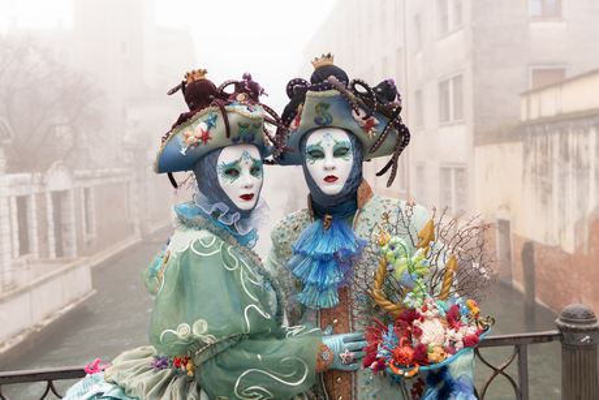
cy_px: 200
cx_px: 300
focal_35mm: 39
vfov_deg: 34.2
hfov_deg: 49.5
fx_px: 649
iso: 80
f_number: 3.2
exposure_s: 1/125
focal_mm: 26
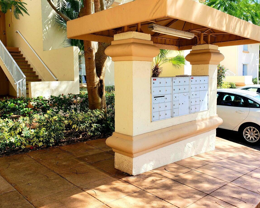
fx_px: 231
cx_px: 137
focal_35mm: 30
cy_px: 94
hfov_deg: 58.7
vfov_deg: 48.4
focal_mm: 4.3
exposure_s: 1/514
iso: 50
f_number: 2.4
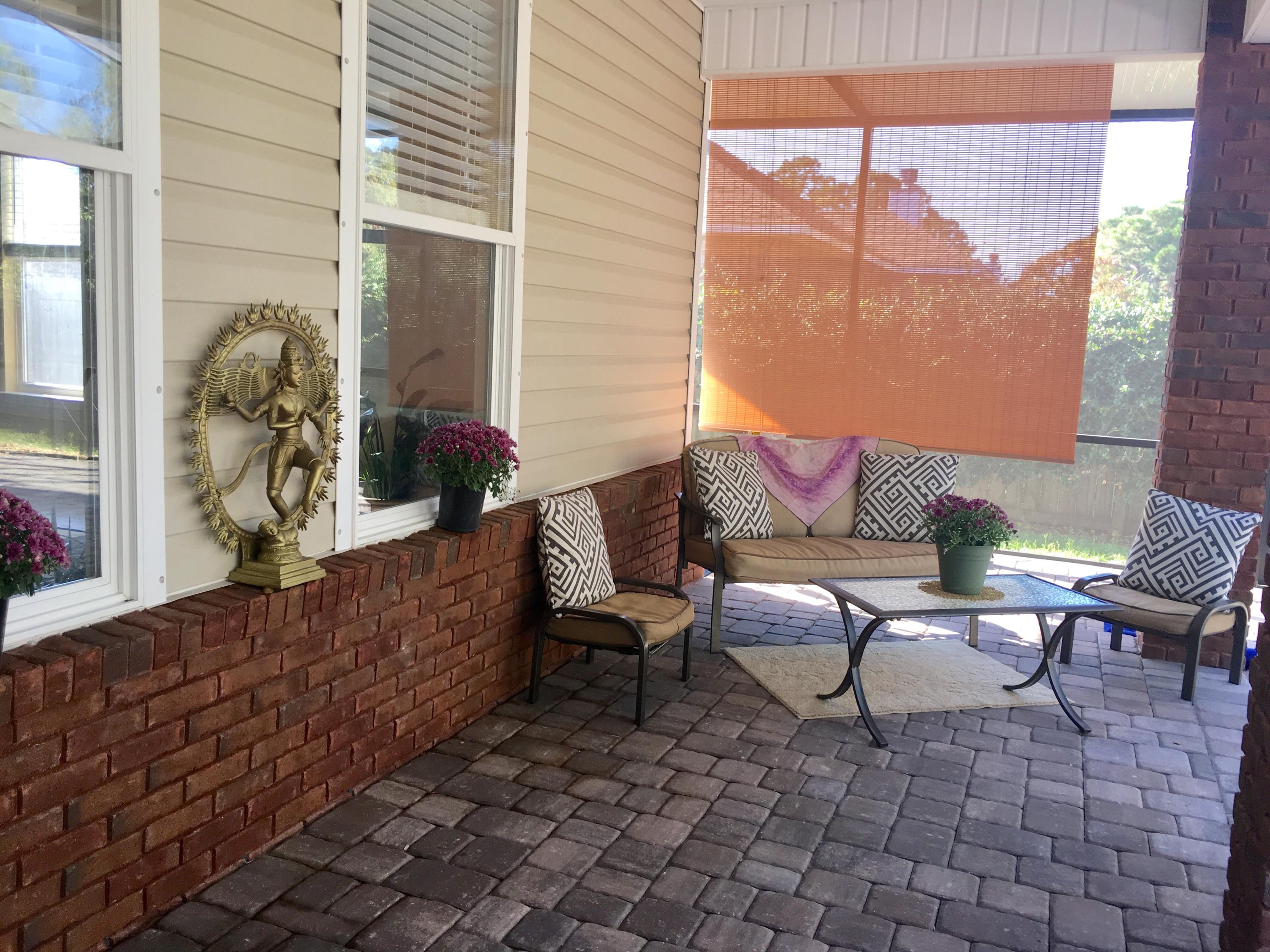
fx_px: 1064
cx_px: 635
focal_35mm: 29
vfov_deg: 48.2
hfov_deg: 61.7
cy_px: 476
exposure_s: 1/60
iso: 32
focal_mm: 4.15
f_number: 2.2
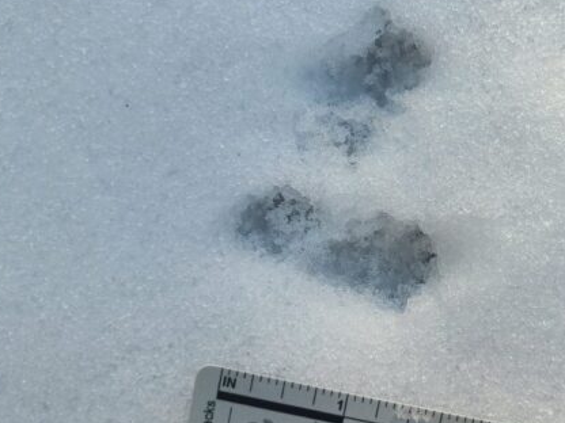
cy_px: 198
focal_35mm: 48
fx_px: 783
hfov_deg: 38.8
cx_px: 414
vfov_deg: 30.3
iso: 40
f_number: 1.8
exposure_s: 1/296
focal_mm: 5.4
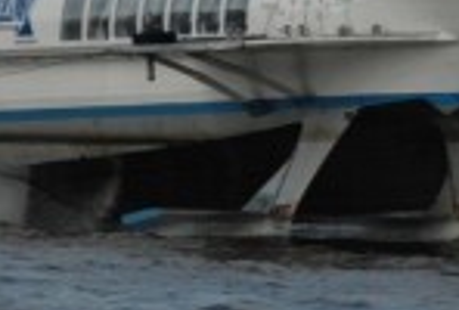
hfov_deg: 1.1
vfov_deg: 0.8
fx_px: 23351
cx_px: 344
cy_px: -11
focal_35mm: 1824
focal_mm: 400
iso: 200
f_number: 7.1
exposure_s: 1/640
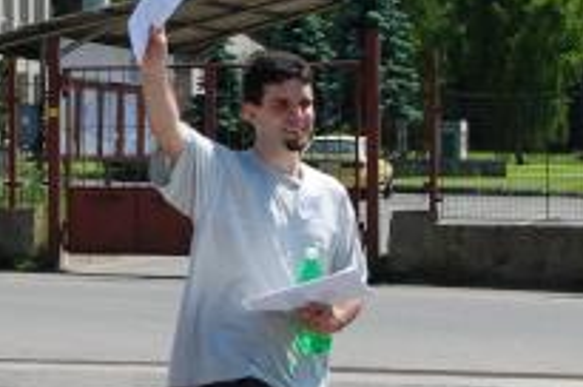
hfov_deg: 14.0
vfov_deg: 9.4
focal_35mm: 146
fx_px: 2354
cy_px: 105
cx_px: 122
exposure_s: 1/400
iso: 100
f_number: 5.6
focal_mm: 31
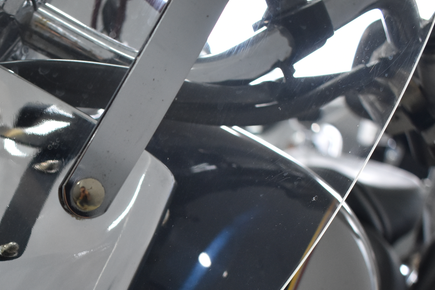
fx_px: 835
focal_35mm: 69
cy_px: 291
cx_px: 70
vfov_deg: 19.1
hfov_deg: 28.4
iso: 800
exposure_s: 1/60
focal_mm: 21
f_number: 3.8
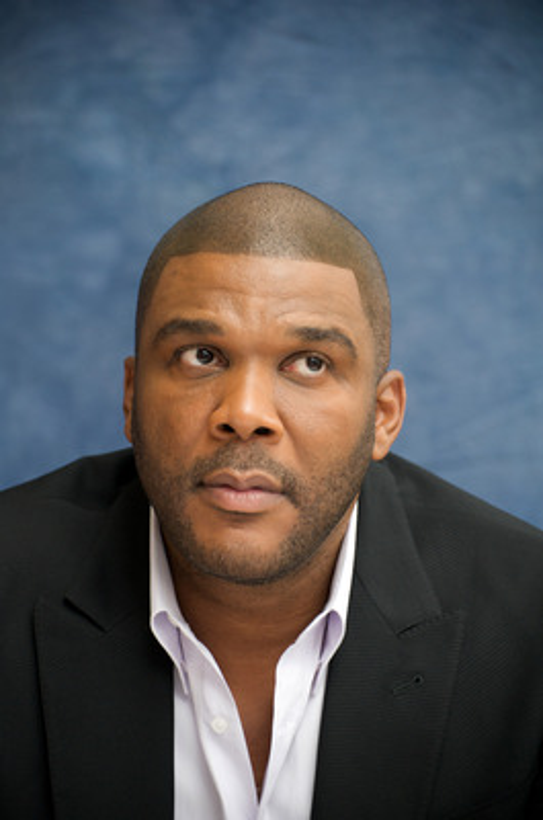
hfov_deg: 11.8
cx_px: 272
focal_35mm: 116
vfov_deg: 17.7
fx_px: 2636
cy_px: 410
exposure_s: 1/60
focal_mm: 116
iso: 640
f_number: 5
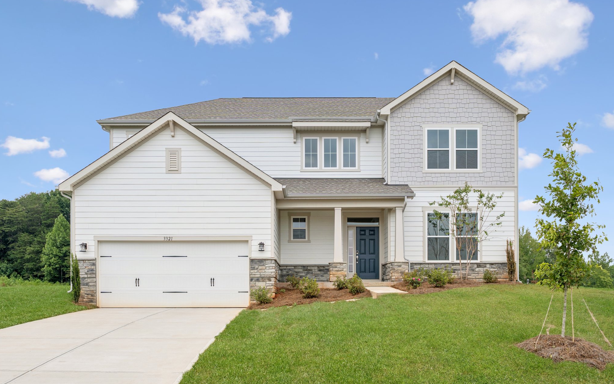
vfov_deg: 39.4
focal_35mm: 32
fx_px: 536
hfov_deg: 59.7
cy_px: 196
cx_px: 308
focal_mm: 31
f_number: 5
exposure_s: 1/500
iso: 100
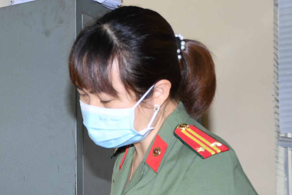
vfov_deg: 11.0
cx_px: -34
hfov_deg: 16.1
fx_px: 998
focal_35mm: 123
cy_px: 197
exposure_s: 1/200
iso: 200
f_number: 4.2
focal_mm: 34
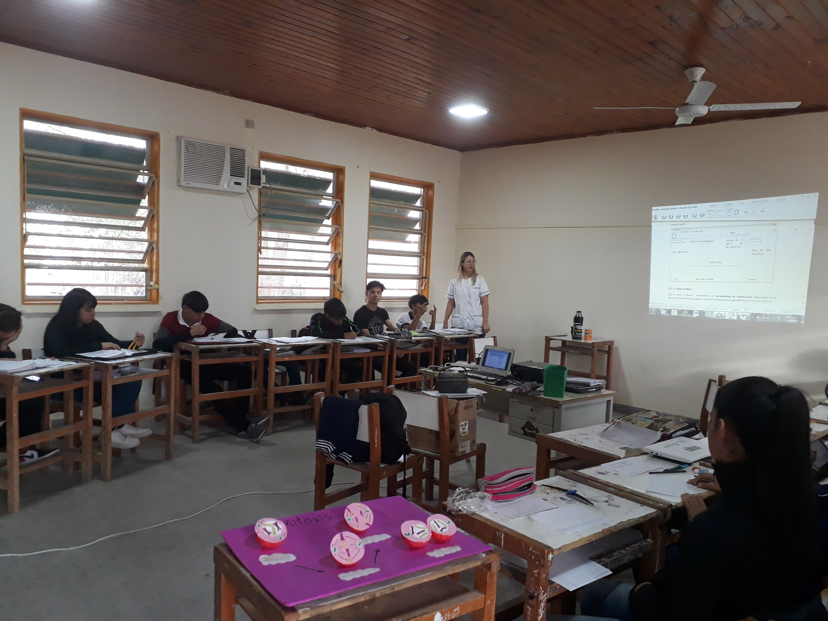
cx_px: 414
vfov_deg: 51.4
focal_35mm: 27
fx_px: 646
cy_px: 310
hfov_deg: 65.3
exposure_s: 1/33
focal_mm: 3.6
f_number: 1.9
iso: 125
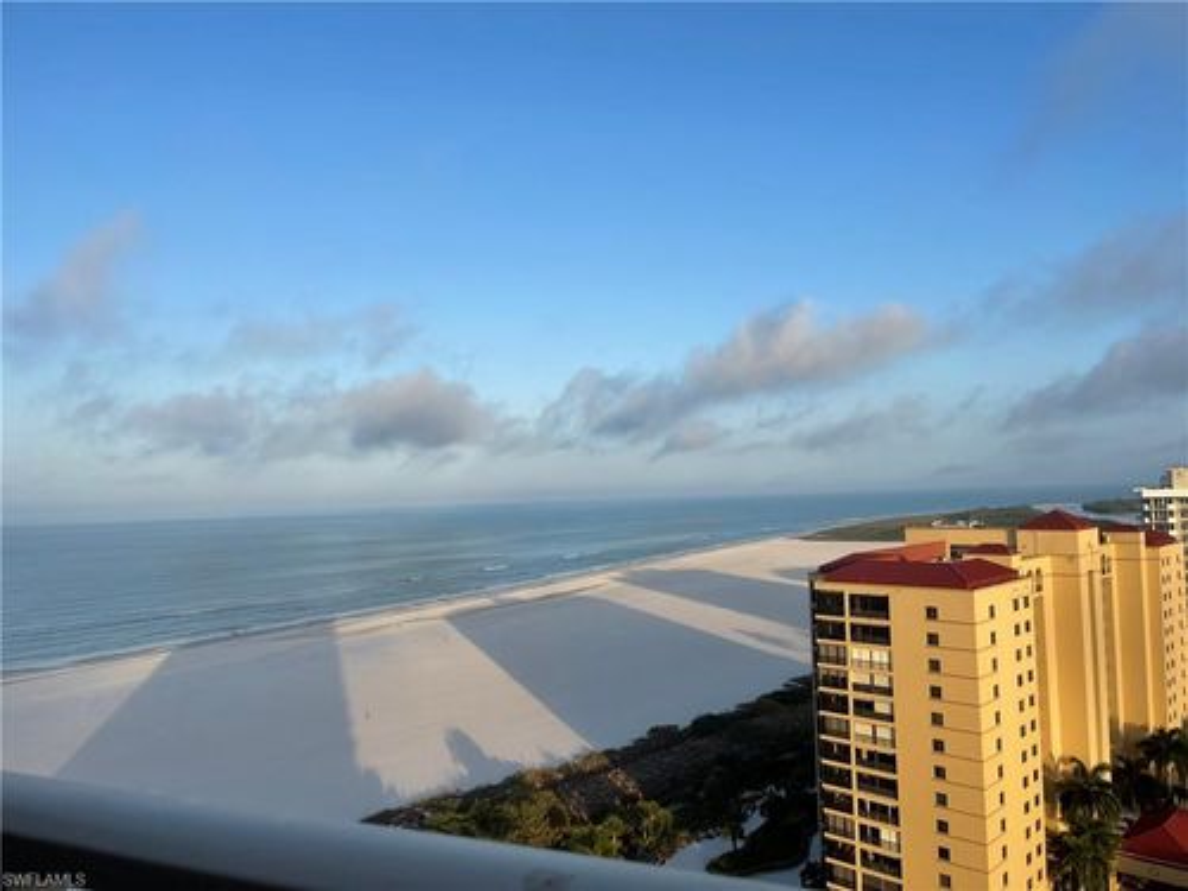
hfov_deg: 67.3
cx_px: 594
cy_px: 446
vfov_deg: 53.1
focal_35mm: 26
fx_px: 892
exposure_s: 1/2597
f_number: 1.6
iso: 32
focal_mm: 5.1
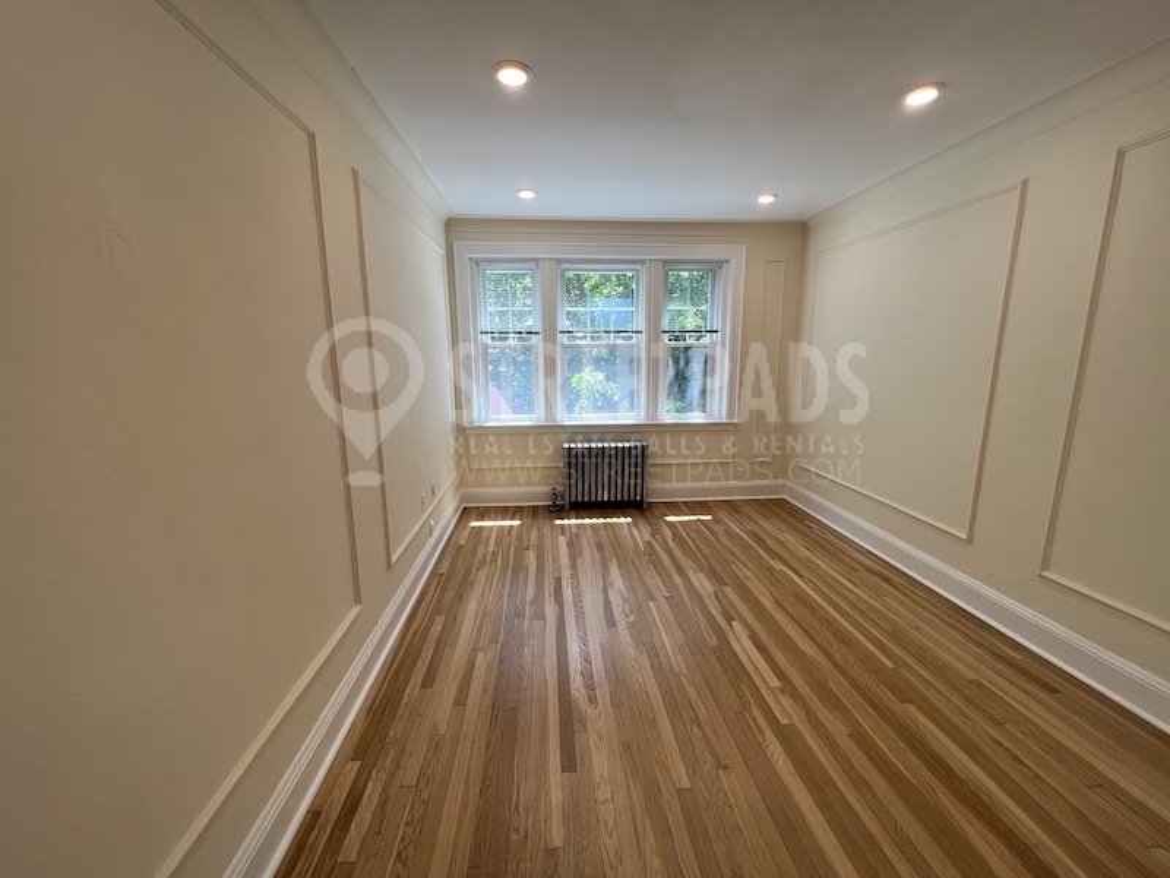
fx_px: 439
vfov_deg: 89.9
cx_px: 585
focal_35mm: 13
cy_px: 439
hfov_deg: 106.2
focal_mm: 1.57
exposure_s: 1/120
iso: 50
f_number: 1.8
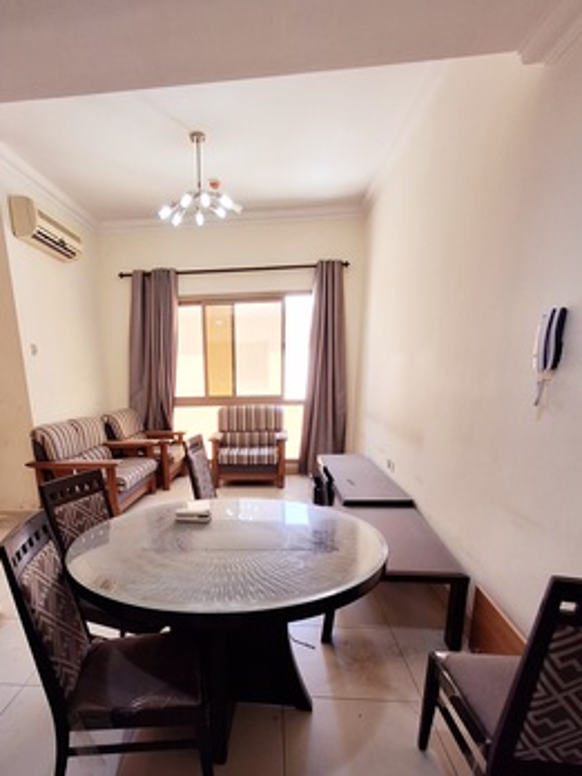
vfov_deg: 76.9
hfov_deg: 62.7
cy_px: 505
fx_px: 471
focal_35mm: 21
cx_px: 224
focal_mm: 1.64
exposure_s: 1/50
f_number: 2.2
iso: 40
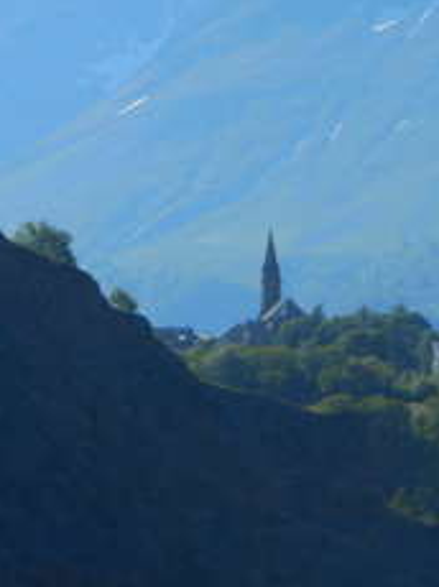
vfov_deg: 5.7
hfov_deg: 4.2
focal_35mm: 350
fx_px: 5929
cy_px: 184
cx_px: 66
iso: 80
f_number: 6.1
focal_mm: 23.9
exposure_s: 1/500
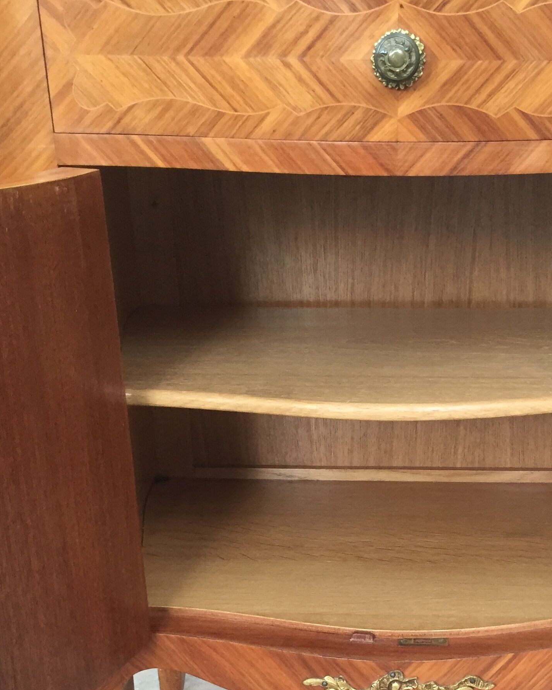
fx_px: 1062
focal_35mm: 52
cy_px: 521
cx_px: 400
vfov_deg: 35.2
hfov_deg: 28.8
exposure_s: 1/30
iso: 100
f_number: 2.2
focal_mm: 4.15
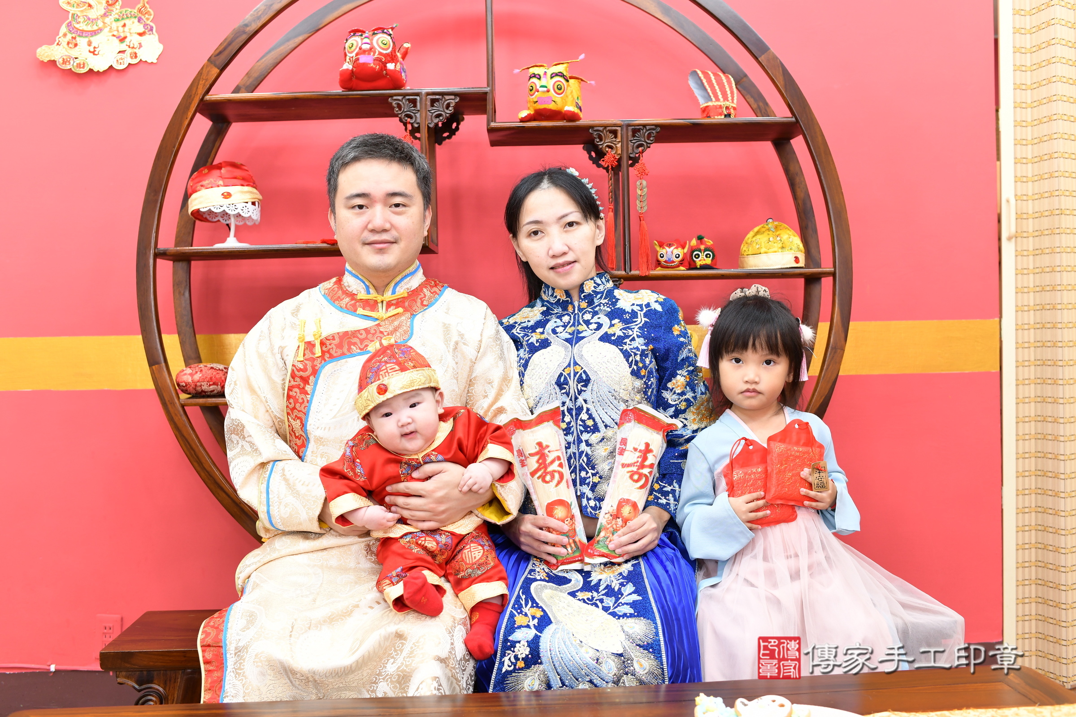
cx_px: 538
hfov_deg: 54.4
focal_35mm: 35
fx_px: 1046
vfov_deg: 37.9
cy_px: 358
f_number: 4.5
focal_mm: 35
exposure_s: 1/200
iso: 800
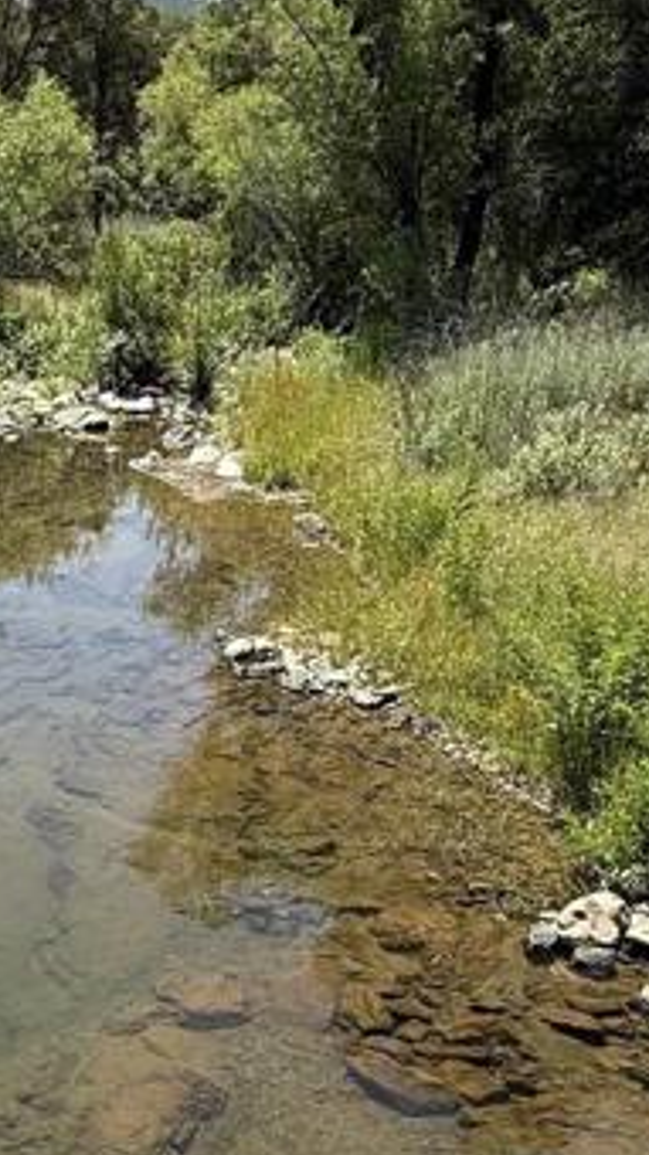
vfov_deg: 42.6
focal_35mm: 46
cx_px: -143
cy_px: 921
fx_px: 1409
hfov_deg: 23.6
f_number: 2.2
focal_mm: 2.22
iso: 20
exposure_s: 1/535
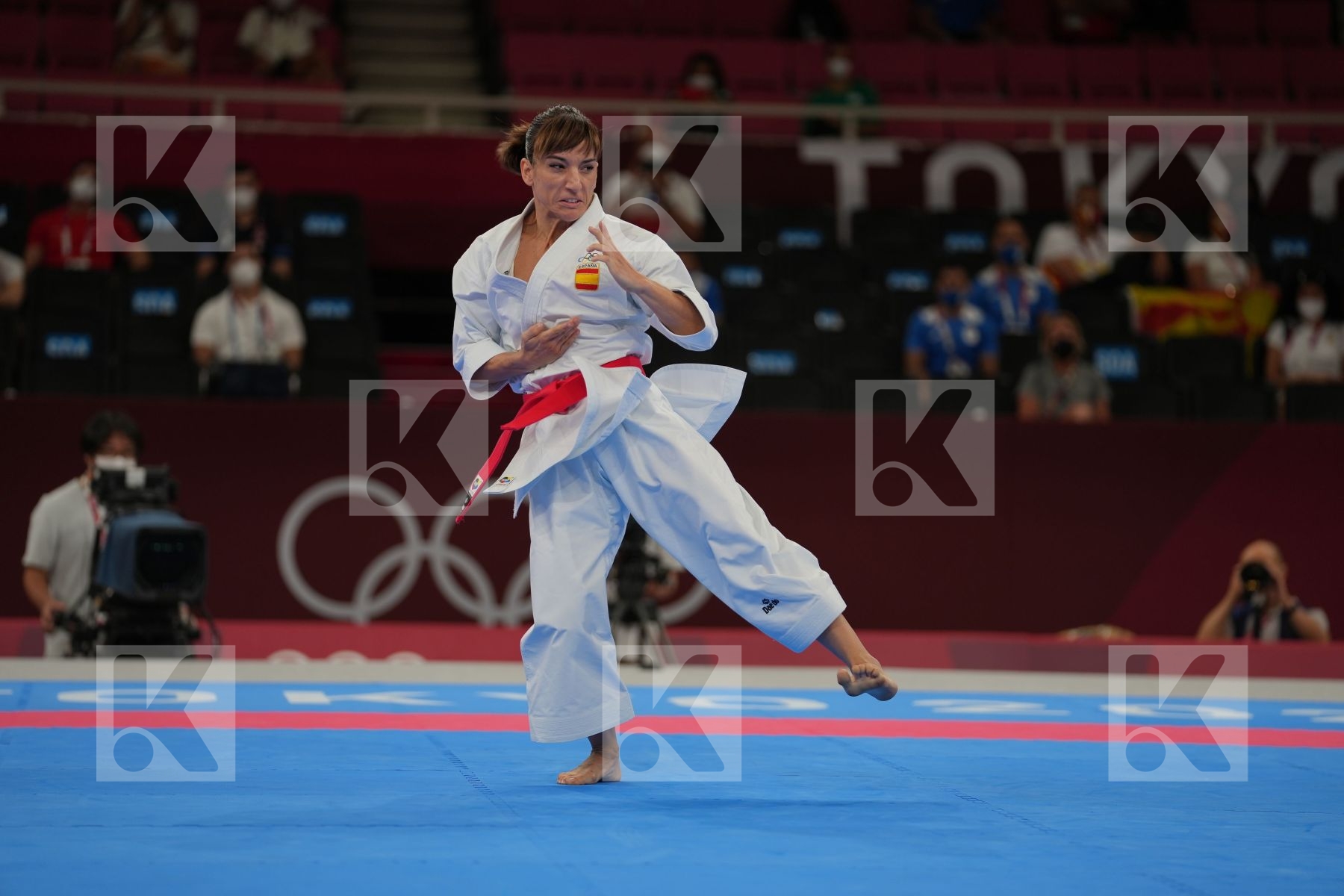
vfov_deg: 8.2
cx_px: 672
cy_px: 448
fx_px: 6234
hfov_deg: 12.3
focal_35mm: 167
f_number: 2.8
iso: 200
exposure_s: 1/500
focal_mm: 167
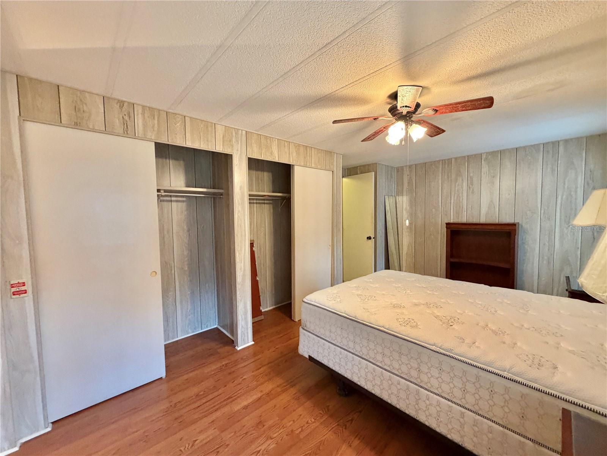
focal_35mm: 14
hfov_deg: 102.1
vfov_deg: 85.7
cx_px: 304
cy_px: 228
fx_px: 245
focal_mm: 2.22
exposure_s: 1/60
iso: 400
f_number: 2.2
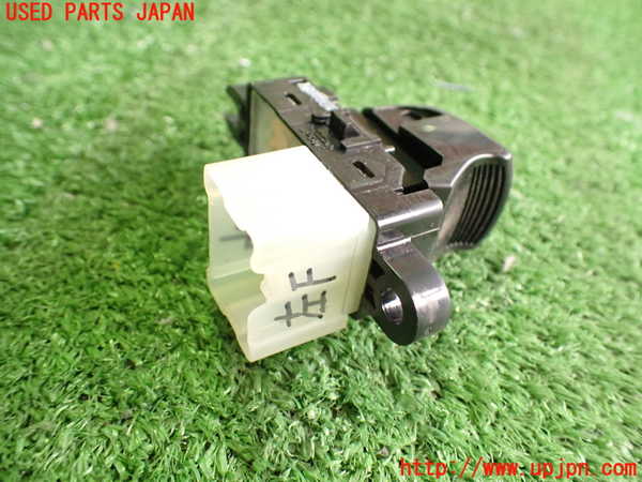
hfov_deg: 60.0
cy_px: 241
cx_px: 321
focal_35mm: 30
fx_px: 556
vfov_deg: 46.8
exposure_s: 1/50
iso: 800
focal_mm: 5.4
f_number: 2.3
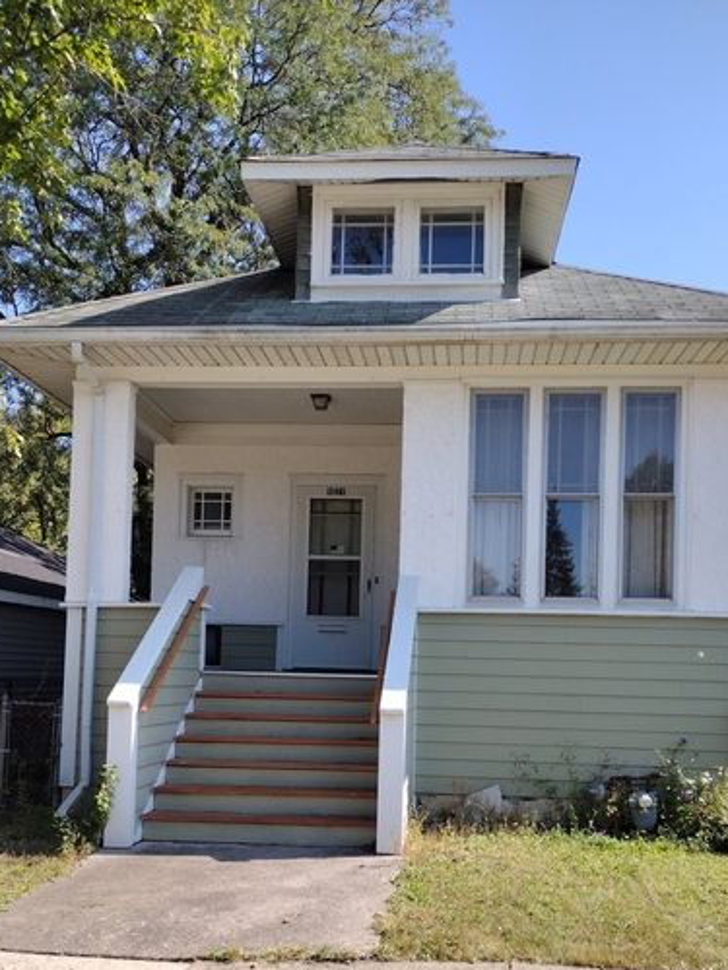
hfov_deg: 39.7
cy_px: 645
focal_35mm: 36
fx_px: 1009
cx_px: 379
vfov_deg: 50.5
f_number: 1.7
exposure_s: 1/1800
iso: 100
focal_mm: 4.71
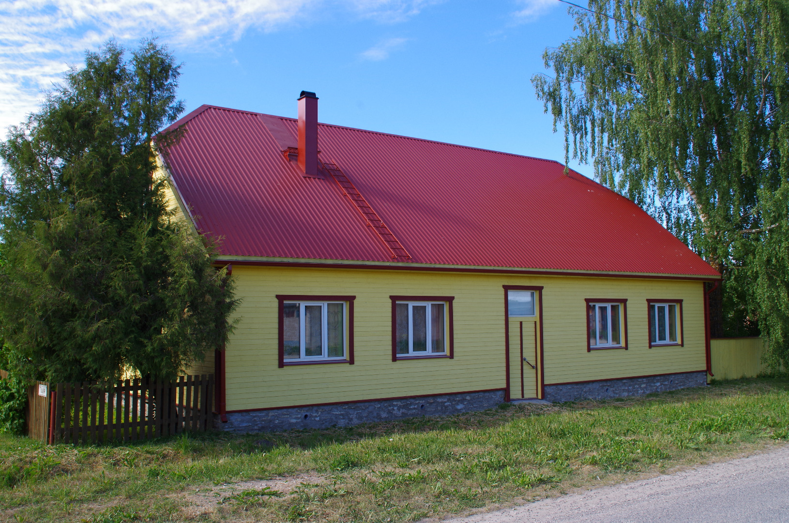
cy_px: 262
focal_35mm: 36
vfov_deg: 36.7
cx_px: 394
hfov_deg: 53.2
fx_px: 787
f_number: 11
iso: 200
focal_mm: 24
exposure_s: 1/125
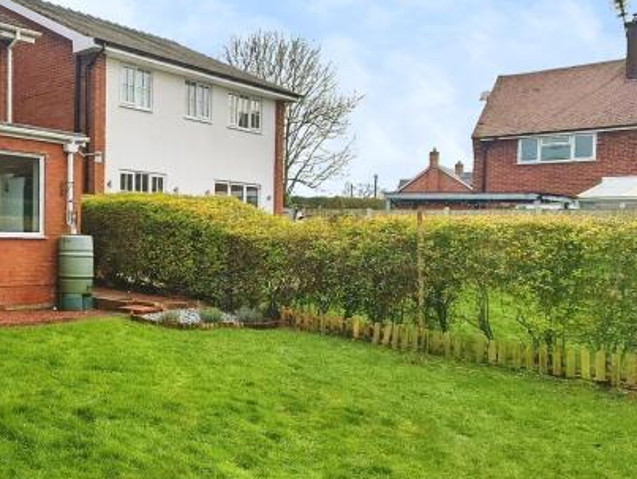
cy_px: 266
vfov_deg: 42.9
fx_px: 608
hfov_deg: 44.3
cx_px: -40
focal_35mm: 33
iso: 50
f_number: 2
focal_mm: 1.82
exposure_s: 1/320
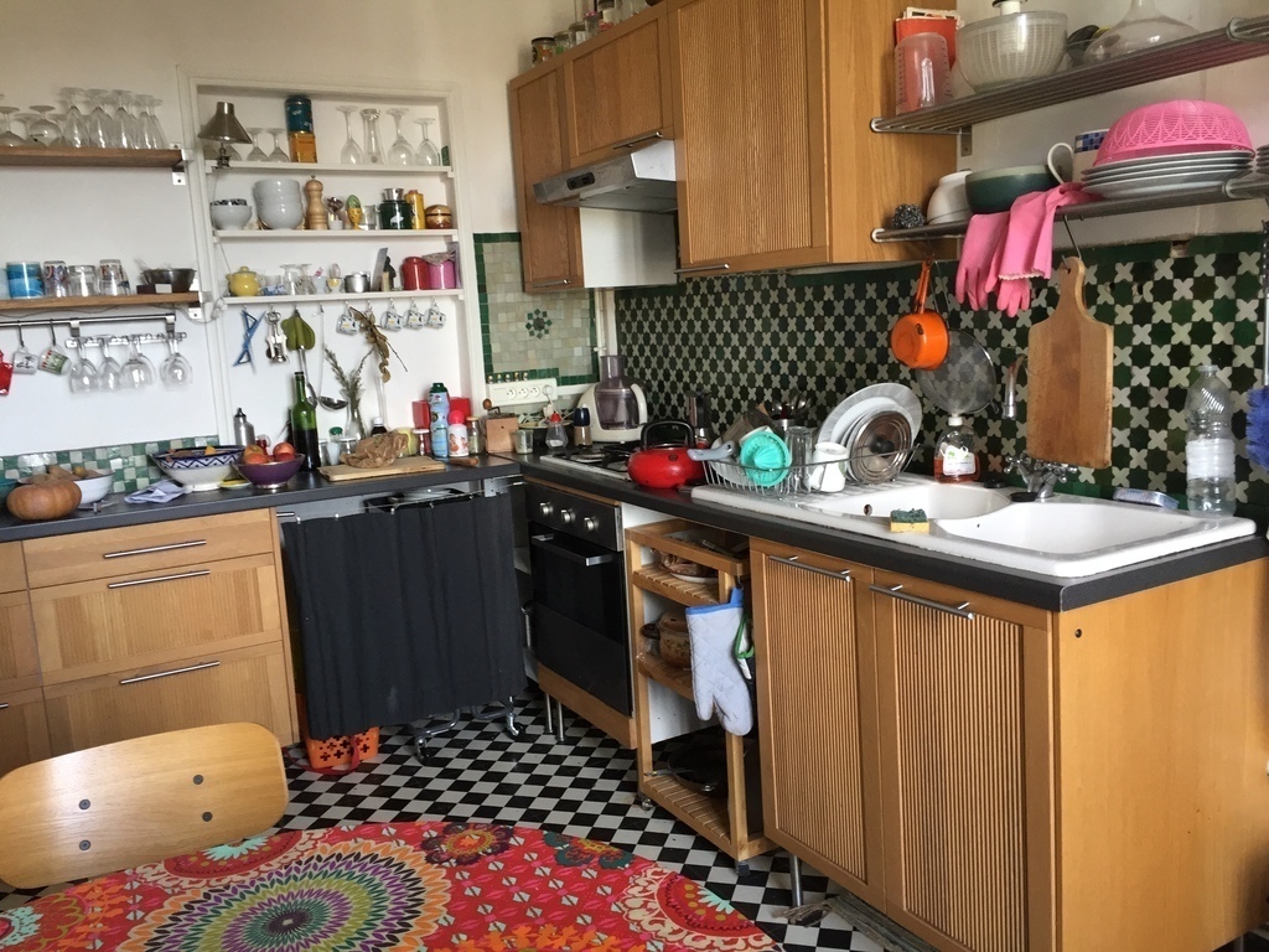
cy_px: 476
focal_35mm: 29
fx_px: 1063
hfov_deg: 61.7
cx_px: 634
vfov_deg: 48.2
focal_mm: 4.15
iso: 125
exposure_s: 1/33
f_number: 2.2
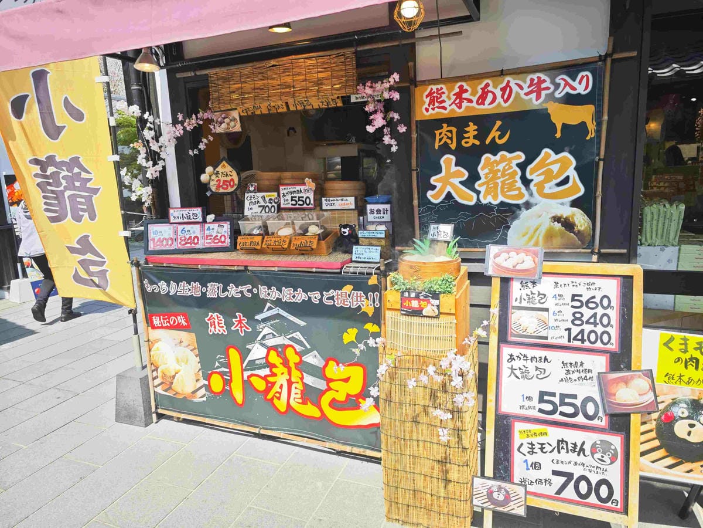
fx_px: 467
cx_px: 352
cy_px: 264
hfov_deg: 73.9
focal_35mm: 23
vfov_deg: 58.9
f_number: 2
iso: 80
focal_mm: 8.72
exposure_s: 1/2000
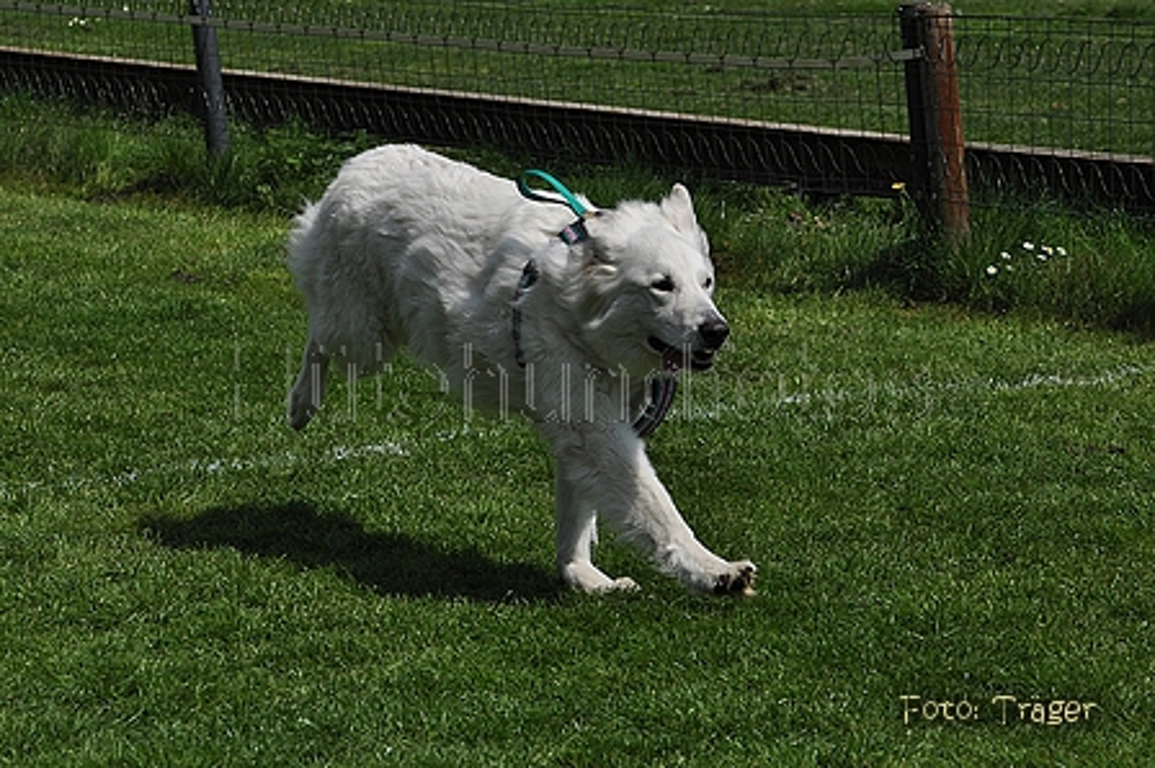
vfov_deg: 7.5
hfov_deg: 11.2
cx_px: 578
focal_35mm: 183
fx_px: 5867
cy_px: 384
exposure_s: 1/1600
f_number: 11
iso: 320
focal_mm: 122
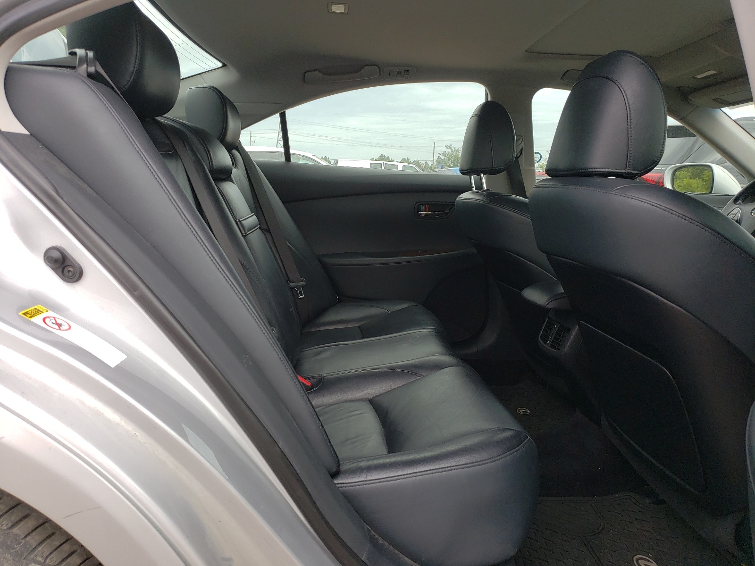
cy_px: 283
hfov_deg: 67.3
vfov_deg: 53.1
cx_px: 378
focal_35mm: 26
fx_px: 567
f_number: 1.5
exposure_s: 1/714
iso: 50
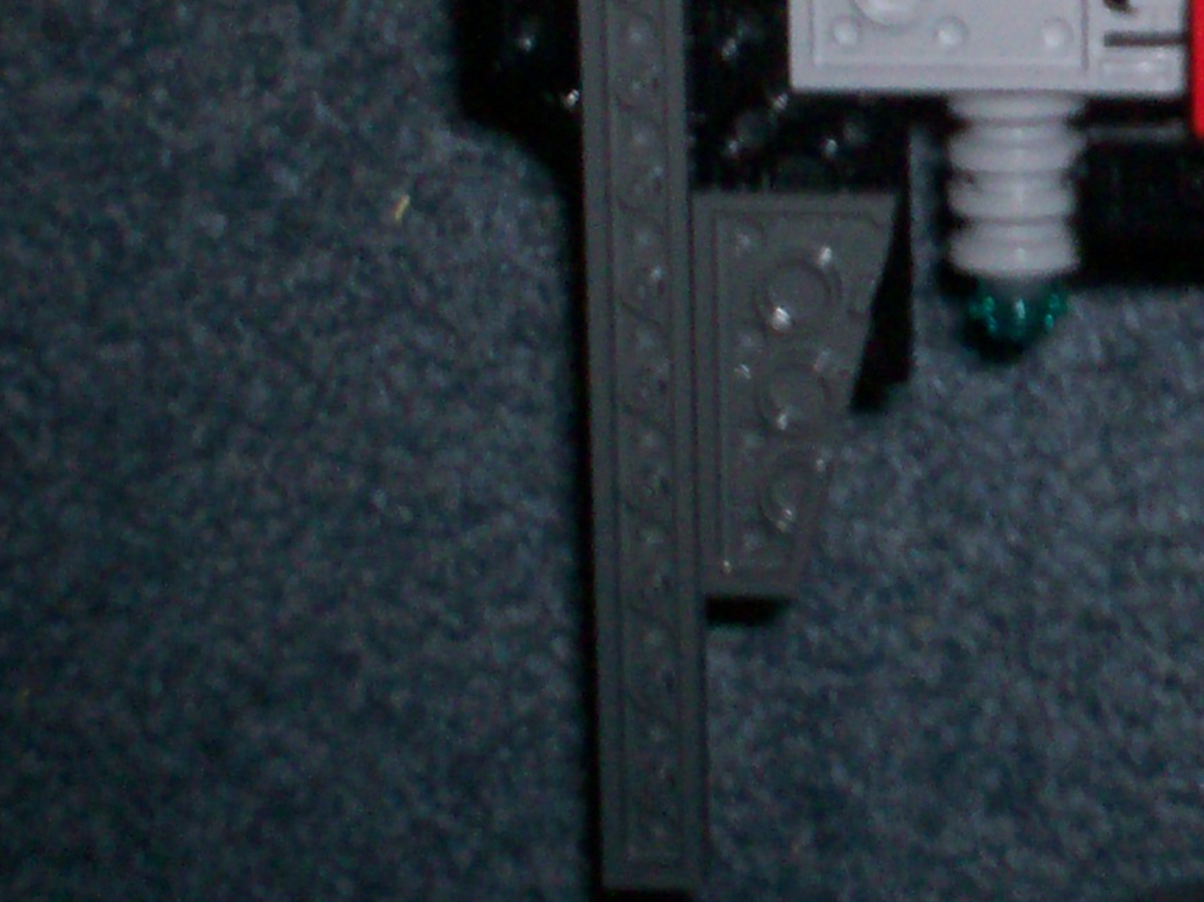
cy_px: -108
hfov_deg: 17.4
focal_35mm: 108
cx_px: 1455
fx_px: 3756
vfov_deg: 13.4
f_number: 4.5
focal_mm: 6
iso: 140
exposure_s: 1/60
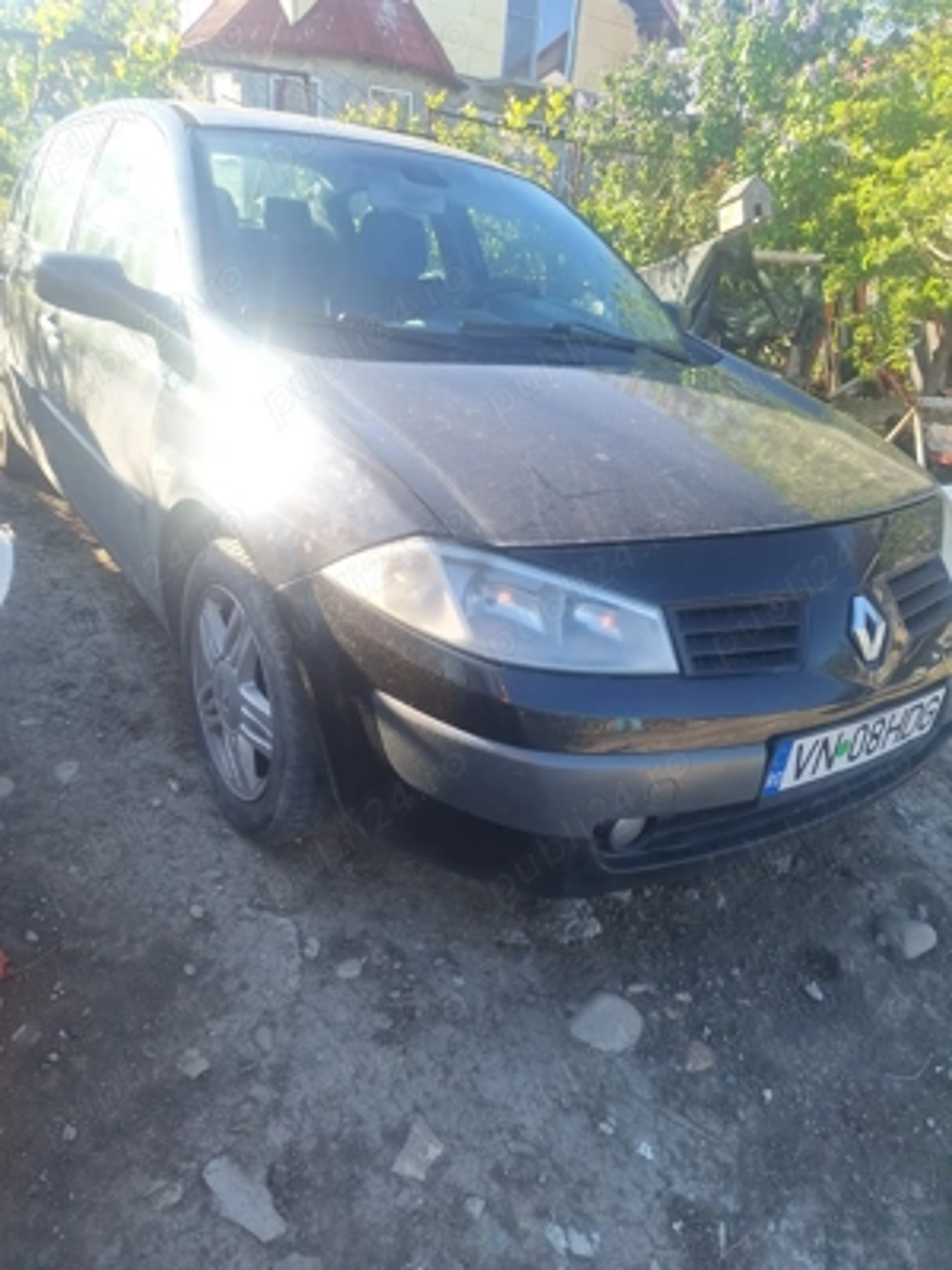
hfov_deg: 58.9
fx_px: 843
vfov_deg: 73.9
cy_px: 635
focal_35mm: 23
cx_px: 476
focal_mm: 5.54
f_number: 1.8
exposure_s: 1/571
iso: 40
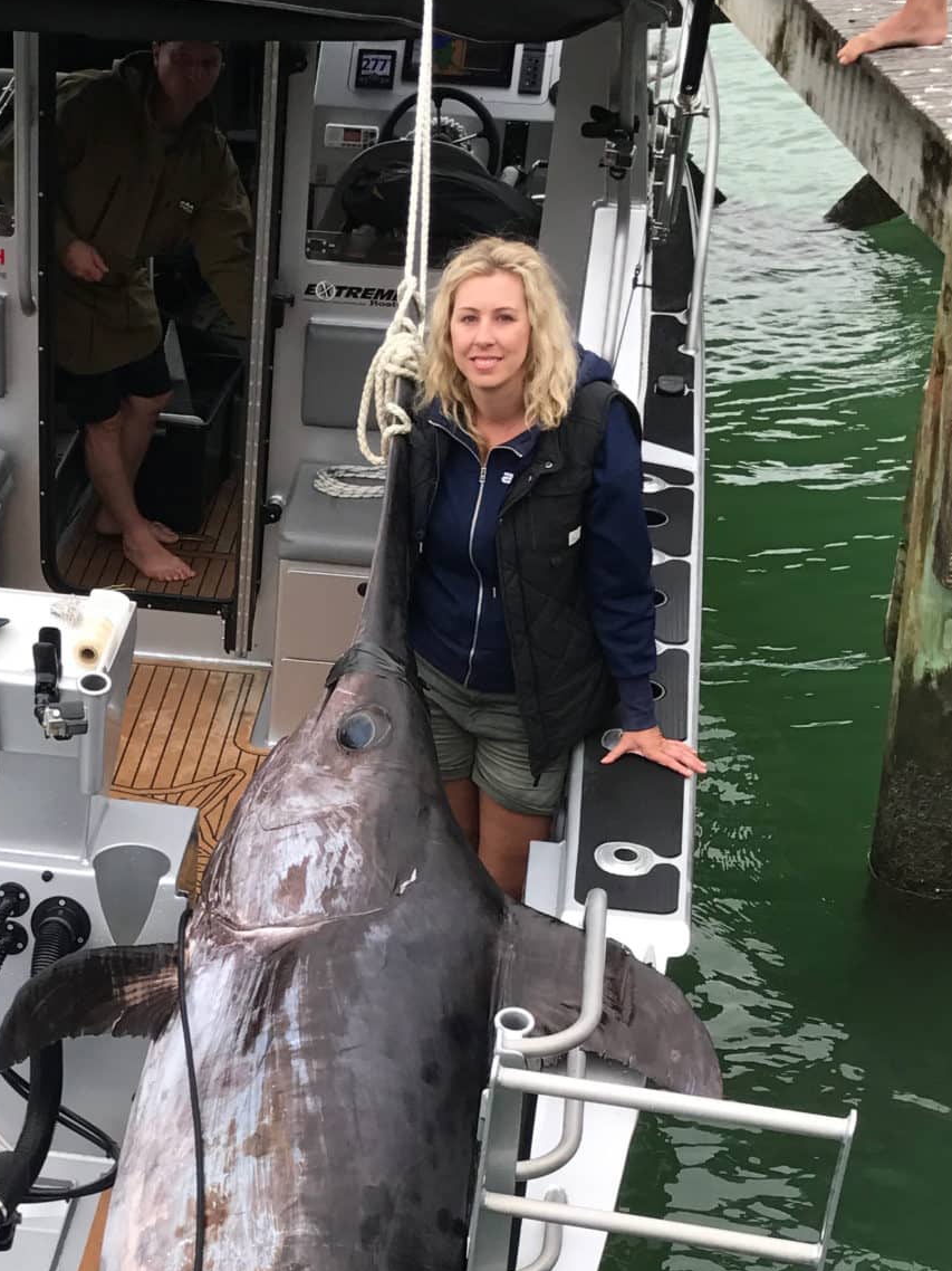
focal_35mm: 63
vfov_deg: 29.4
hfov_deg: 22.8
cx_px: 129
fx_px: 2311
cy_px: 1166
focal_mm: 3.99
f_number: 1.8
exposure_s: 1/674
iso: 20
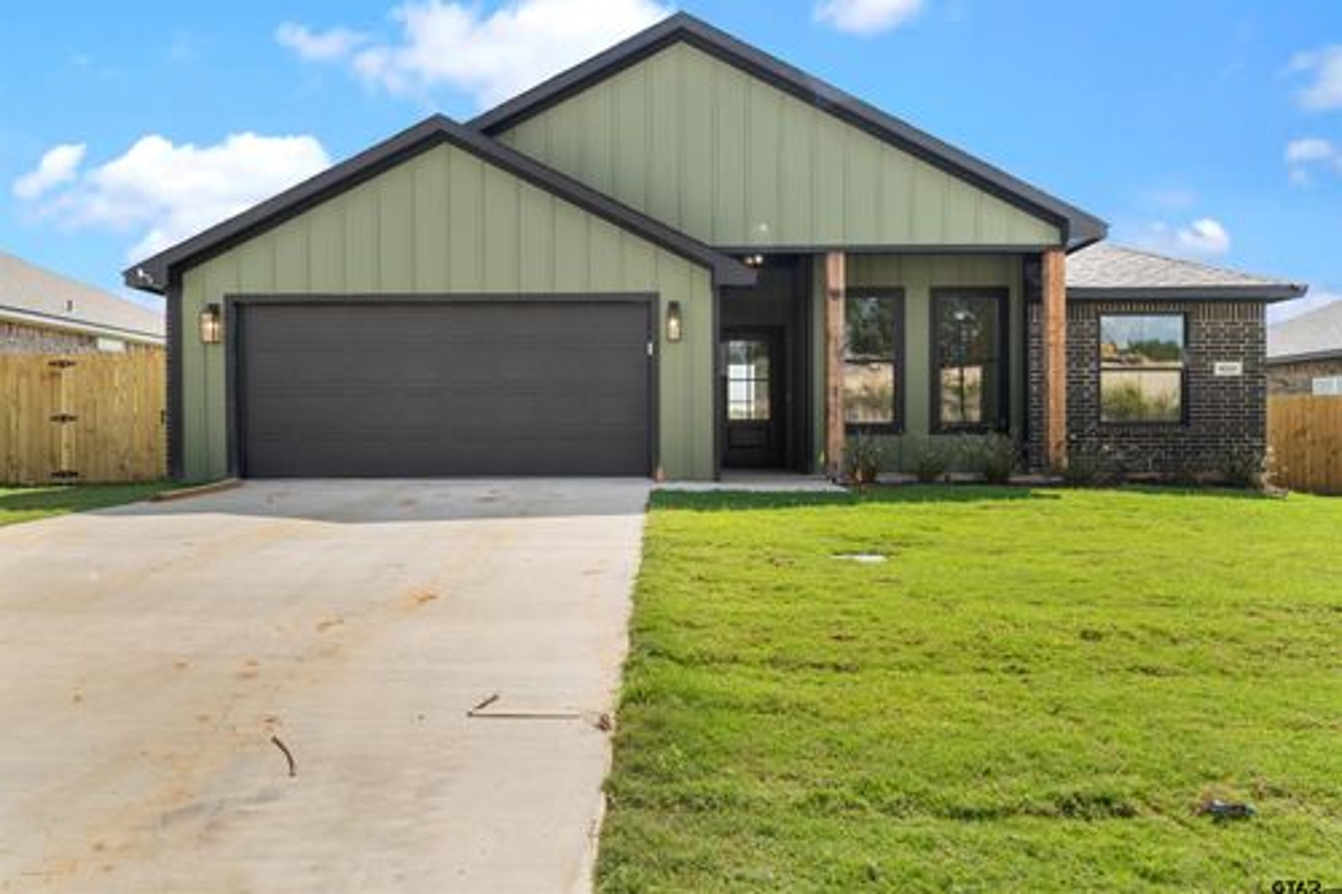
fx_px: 1006
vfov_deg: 47.9
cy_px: 447
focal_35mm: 27
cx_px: 671
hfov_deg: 67.4
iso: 100
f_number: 5.6
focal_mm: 27
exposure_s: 1/320
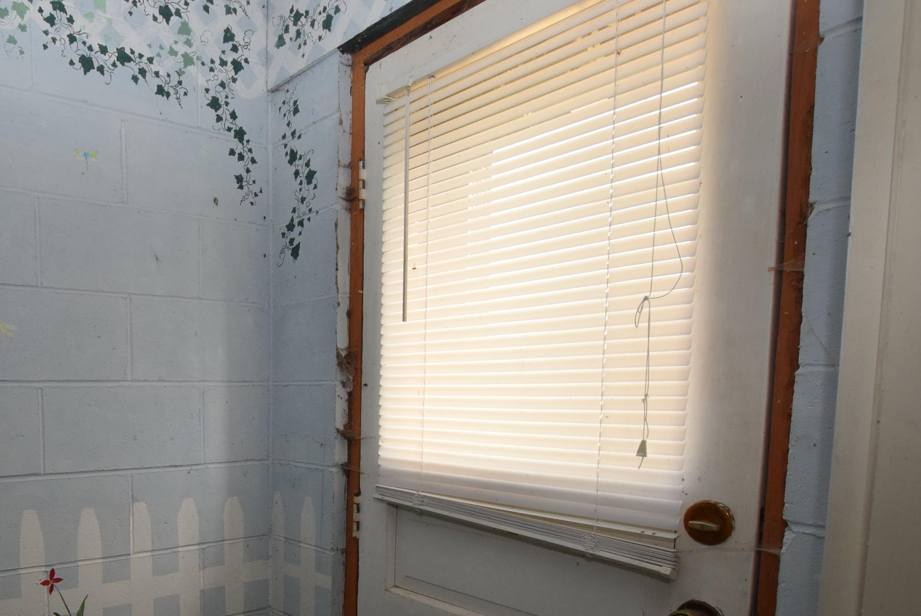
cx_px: 216
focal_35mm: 25
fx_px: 640
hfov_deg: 66.4
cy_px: 466
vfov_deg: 49.2
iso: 720
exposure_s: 1/125
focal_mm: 10
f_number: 5.6
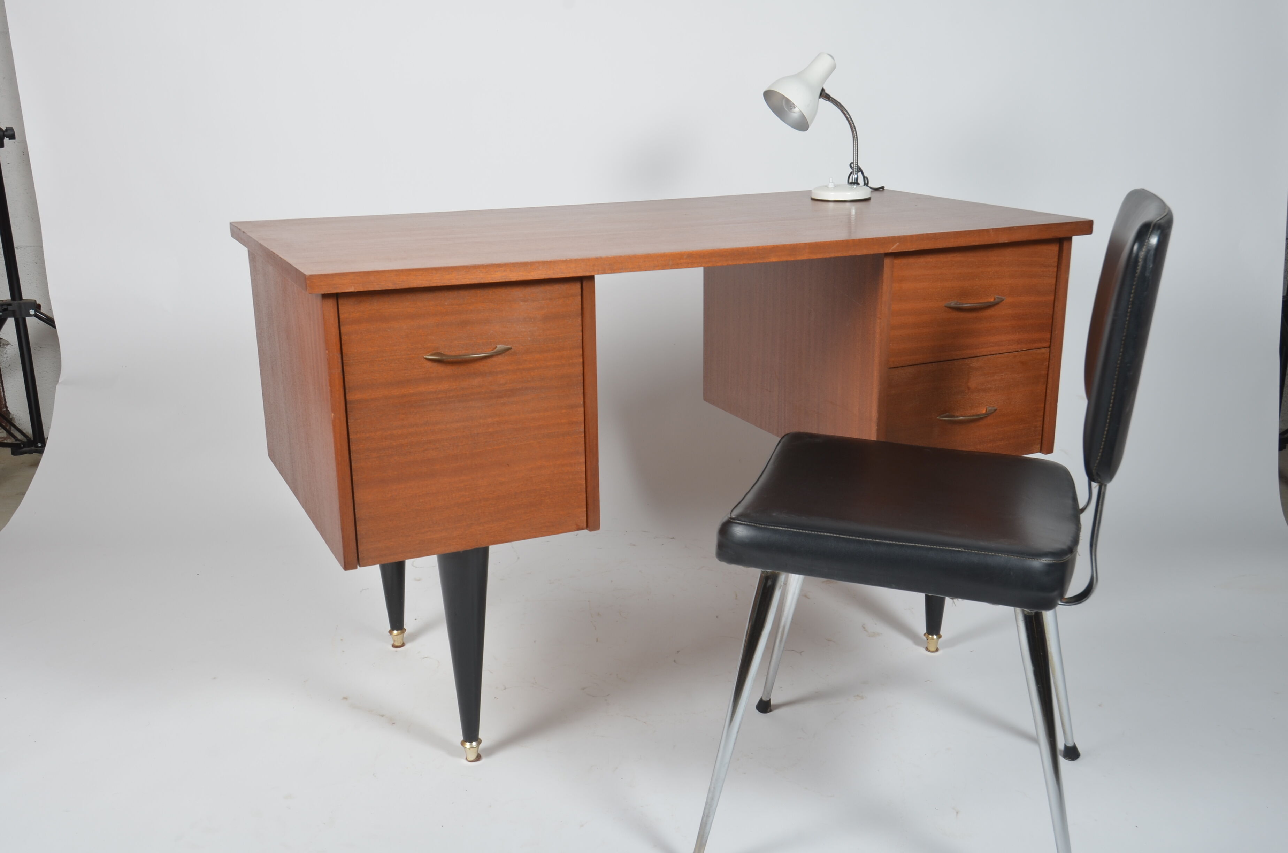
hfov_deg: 53.2
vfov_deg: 36.7
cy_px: 426
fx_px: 1285
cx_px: 644
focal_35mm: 36
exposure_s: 1/125
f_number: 11
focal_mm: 24
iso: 100
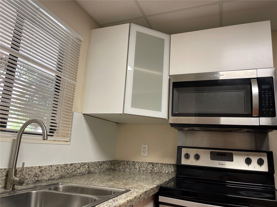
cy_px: 104
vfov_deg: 53.1
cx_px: 138
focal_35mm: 26
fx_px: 208
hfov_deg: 67.3
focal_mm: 5.1
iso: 125
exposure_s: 1/121
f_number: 1.6
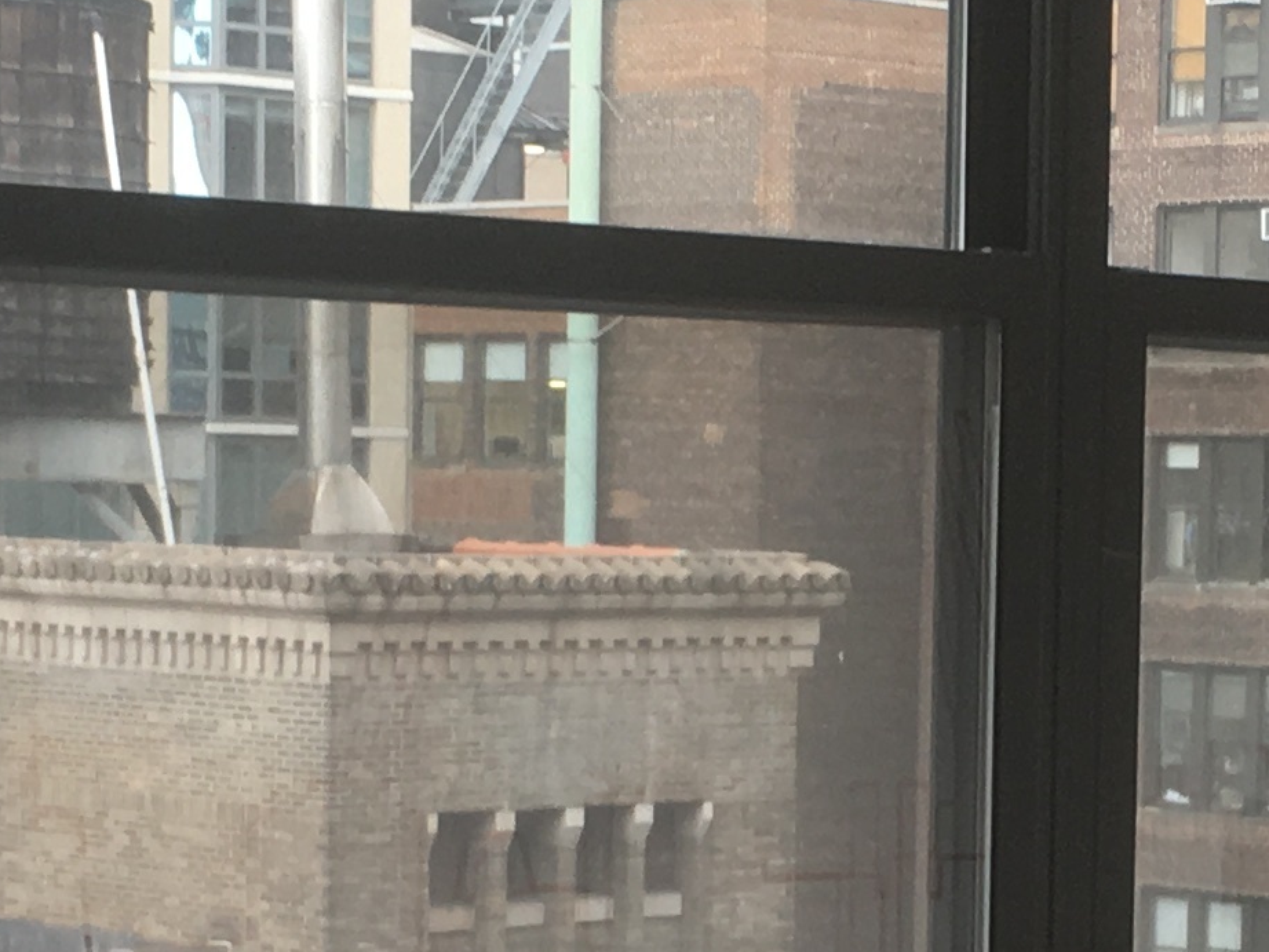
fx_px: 4656
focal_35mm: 127
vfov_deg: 11.6
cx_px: 1137
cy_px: 842
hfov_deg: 15.3
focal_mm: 4.15
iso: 32
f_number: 2.2
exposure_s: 1/60
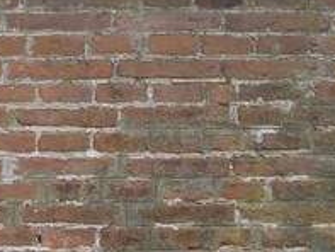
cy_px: -48
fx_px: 1617
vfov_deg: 8.8
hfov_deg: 11.0
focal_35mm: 167
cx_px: -272
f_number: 3.3
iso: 80
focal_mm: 6.1
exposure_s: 1/250
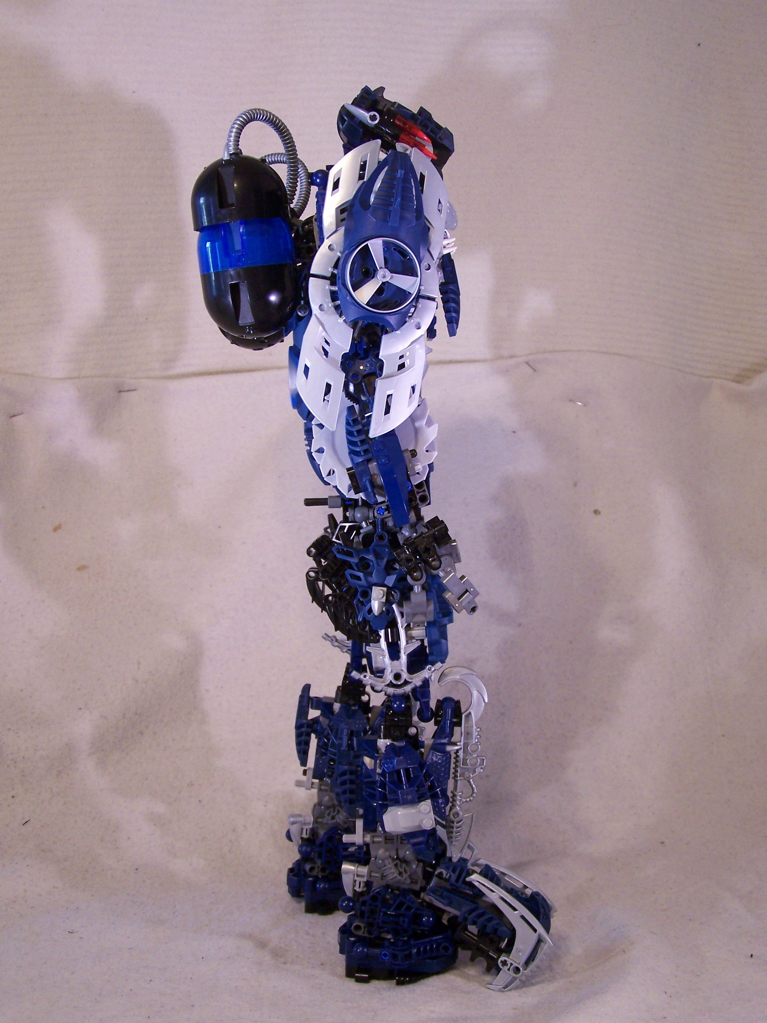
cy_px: 512
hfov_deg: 30.3
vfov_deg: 39.7
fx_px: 1418
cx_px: 384
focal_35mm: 48
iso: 140
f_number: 3
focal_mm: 8
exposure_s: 1/10
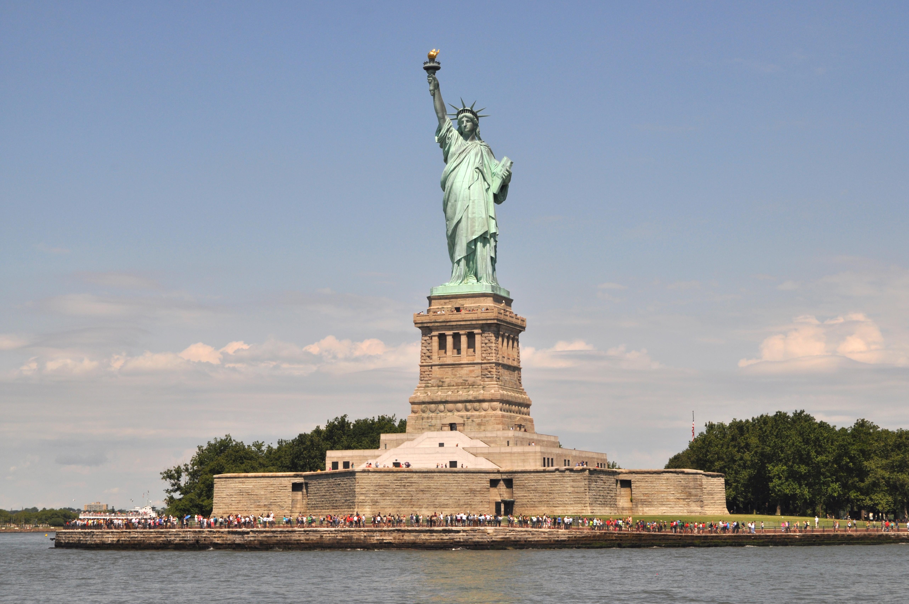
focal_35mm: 69
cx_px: 454
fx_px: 1740
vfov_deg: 19.7
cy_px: 302
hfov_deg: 29.3
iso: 200
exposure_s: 1/500
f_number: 11
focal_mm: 46
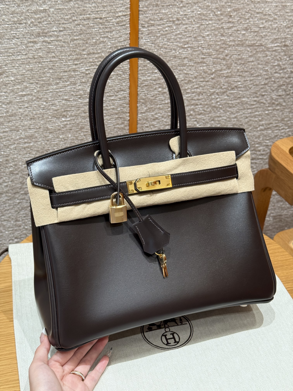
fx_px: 542
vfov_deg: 39.7
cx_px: 146
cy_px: 196
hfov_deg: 30.3
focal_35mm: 48
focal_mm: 6.76
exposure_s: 1/81
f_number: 1.78
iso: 125
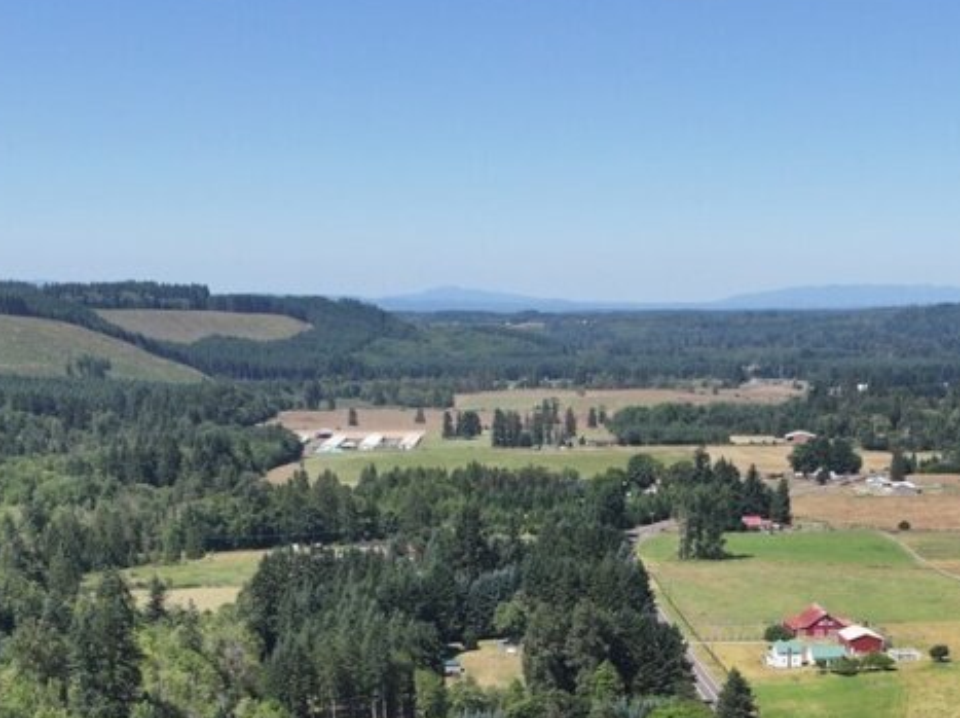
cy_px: 1014
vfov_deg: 18.5
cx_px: 654
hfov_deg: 26.9
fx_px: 1994
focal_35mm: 72
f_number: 2.8
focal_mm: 12.29
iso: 110
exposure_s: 1/1600
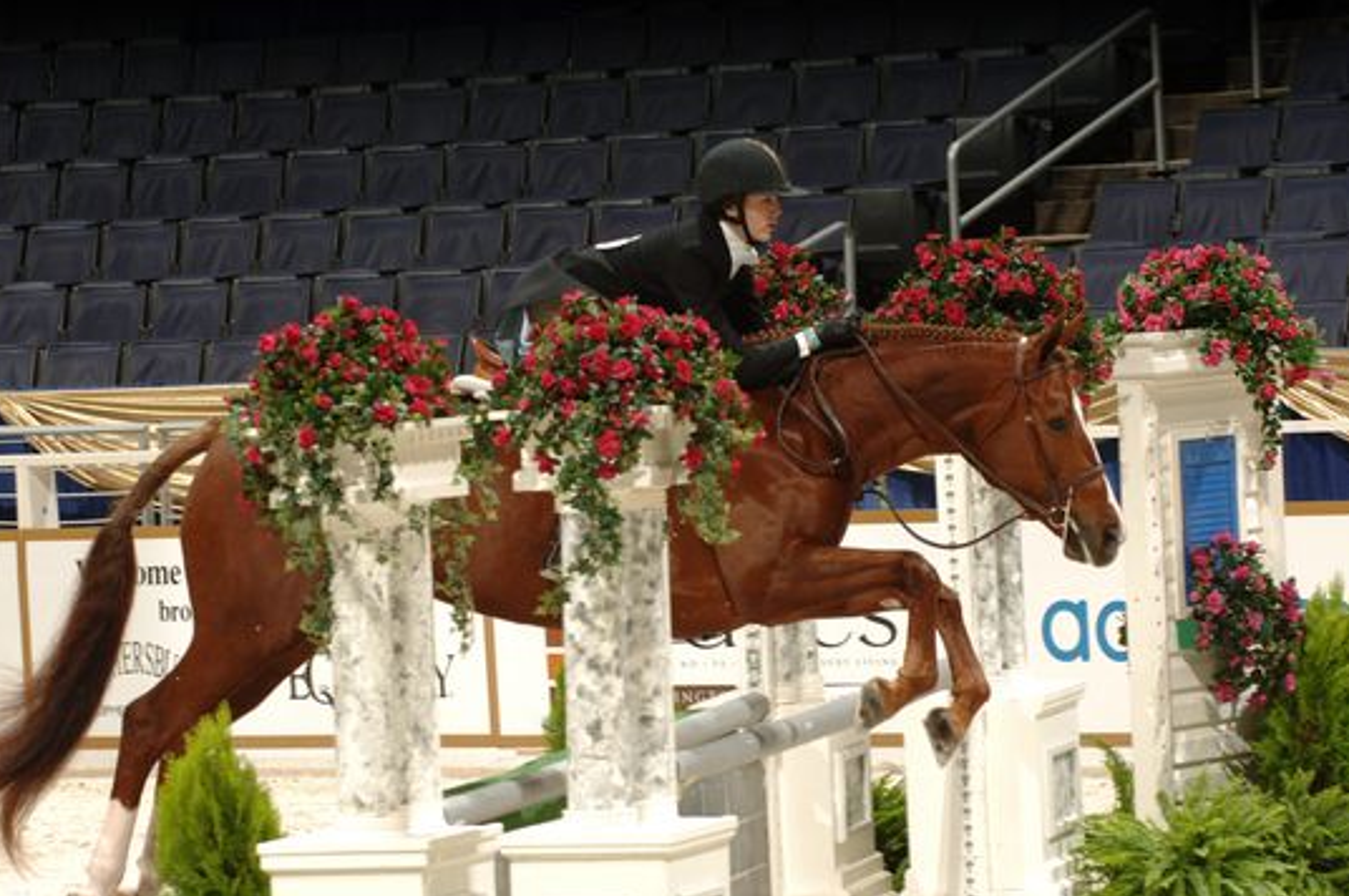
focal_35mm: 233
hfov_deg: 8.8
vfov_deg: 5.9
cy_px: 512
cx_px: 662
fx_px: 8720
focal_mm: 130
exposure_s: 1/320
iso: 200
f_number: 6.3
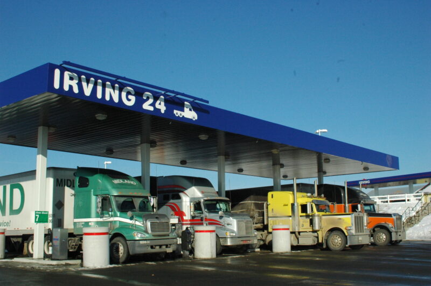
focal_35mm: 42
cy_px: 143
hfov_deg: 46.4
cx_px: 216
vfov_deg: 31.8
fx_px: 502
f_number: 13
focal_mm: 28
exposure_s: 1/750
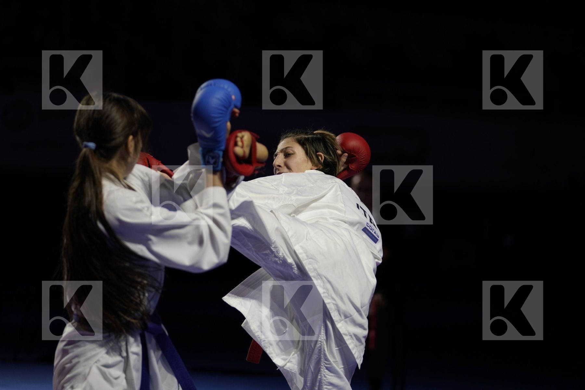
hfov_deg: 14.3
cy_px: 195
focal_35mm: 143
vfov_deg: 9.6
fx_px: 2324
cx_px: 292
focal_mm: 143
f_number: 2.8
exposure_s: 1/1000
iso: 800
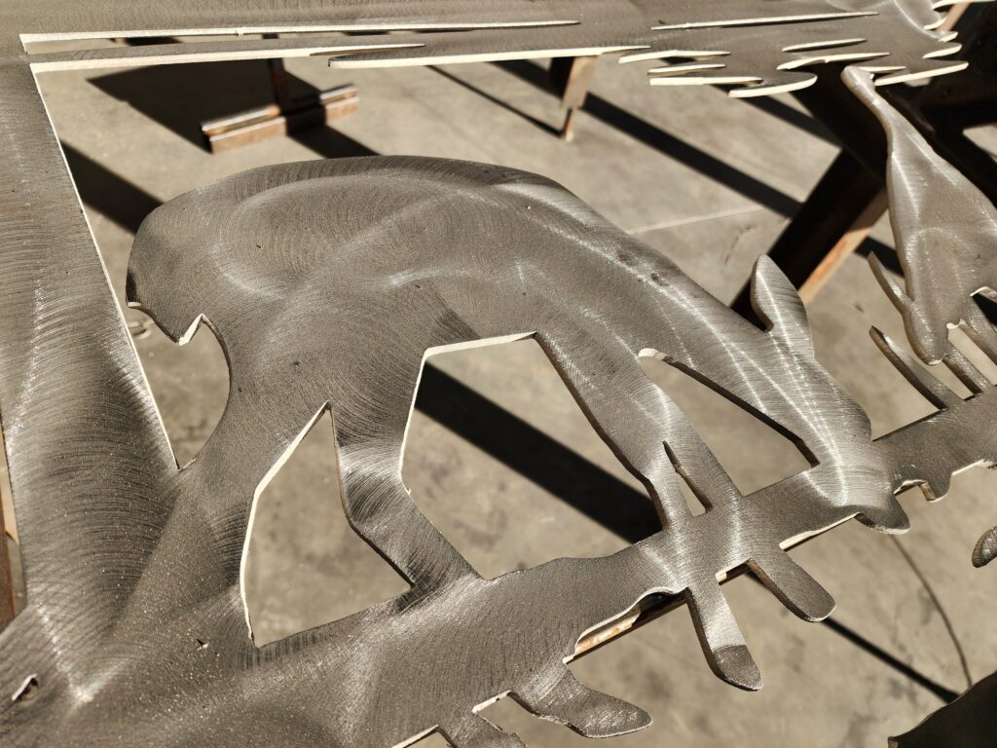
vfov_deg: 58.9
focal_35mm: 23
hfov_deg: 73.9
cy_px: 374
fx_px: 662
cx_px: 498
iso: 12
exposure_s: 1/309
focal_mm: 6.4
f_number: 1.8
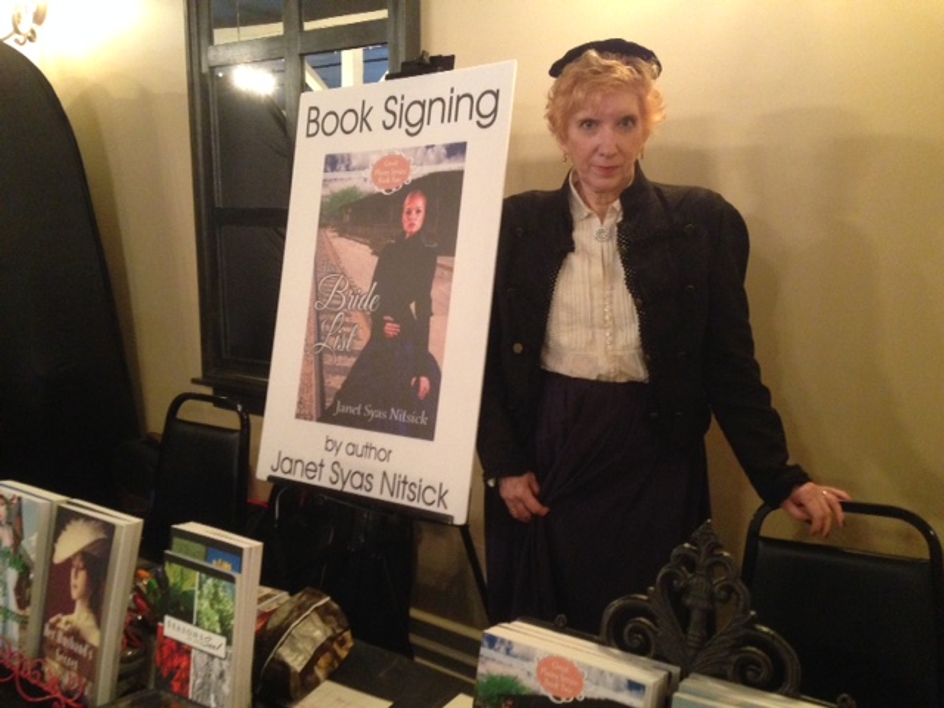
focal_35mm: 33
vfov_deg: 42.9
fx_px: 900
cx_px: 472
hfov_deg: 55.4
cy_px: 354
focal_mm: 4.12
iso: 500
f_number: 2.4
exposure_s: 1/15
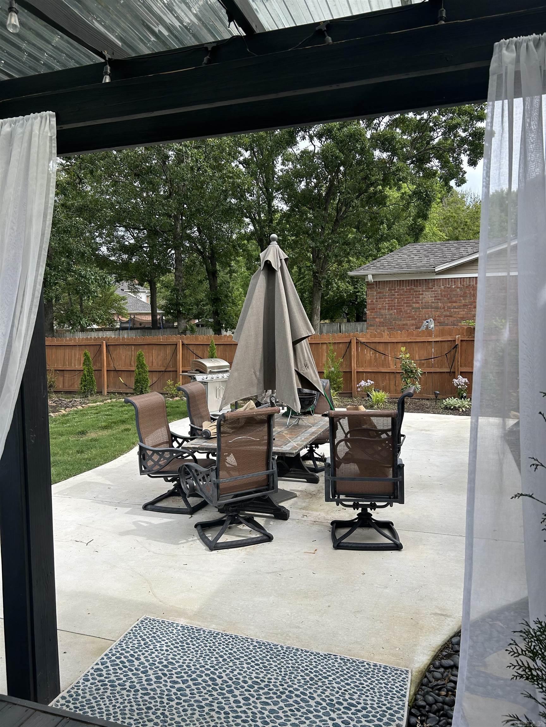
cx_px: 273
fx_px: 547
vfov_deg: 67.3
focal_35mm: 26
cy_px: 364
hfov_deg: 53.1
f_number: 1.5
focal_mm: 5.7
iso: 50
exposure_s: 1/1147
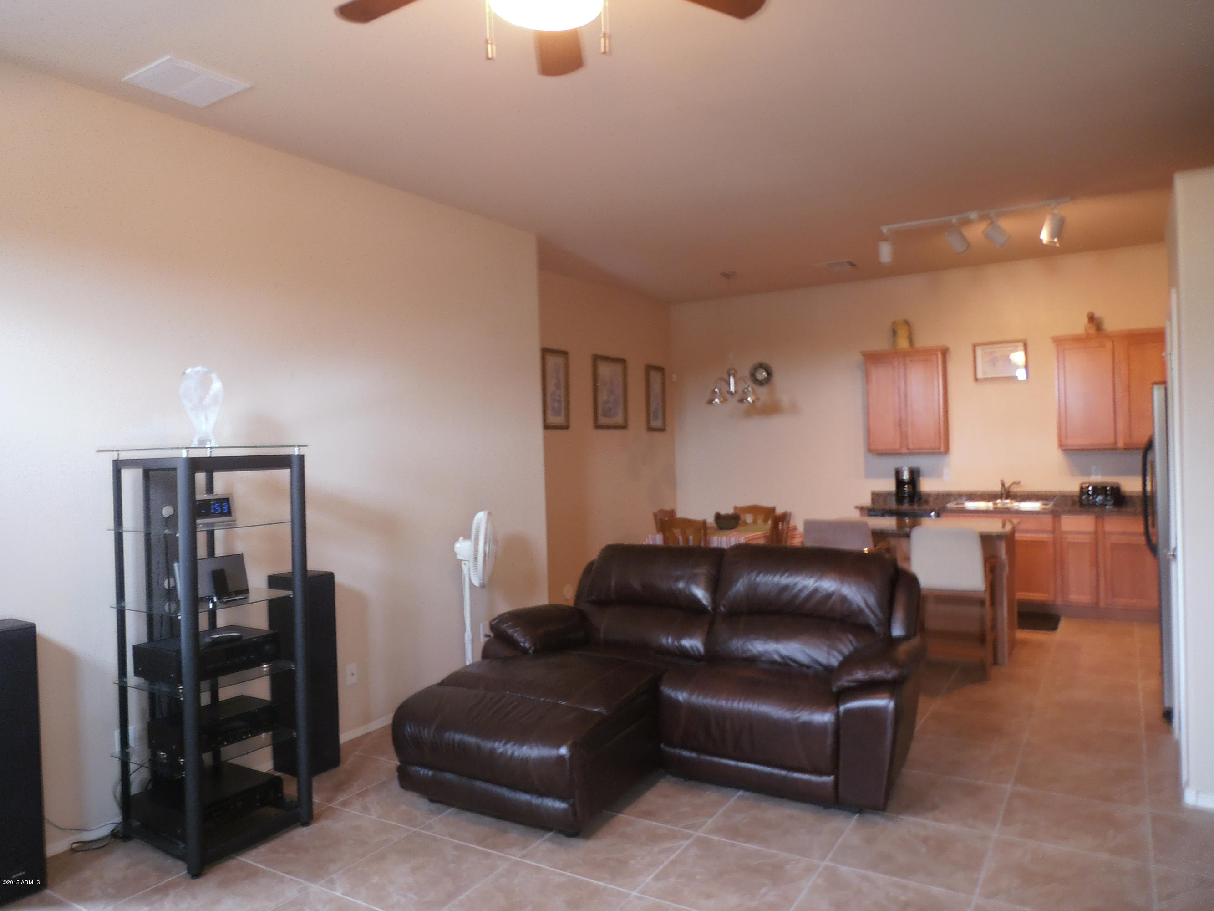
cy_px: 456
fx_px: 842
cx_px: 607
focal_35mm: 24
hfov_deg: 71.6
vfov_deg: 56.8
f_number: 3
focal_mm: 4.2
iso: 125
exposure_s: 1/4
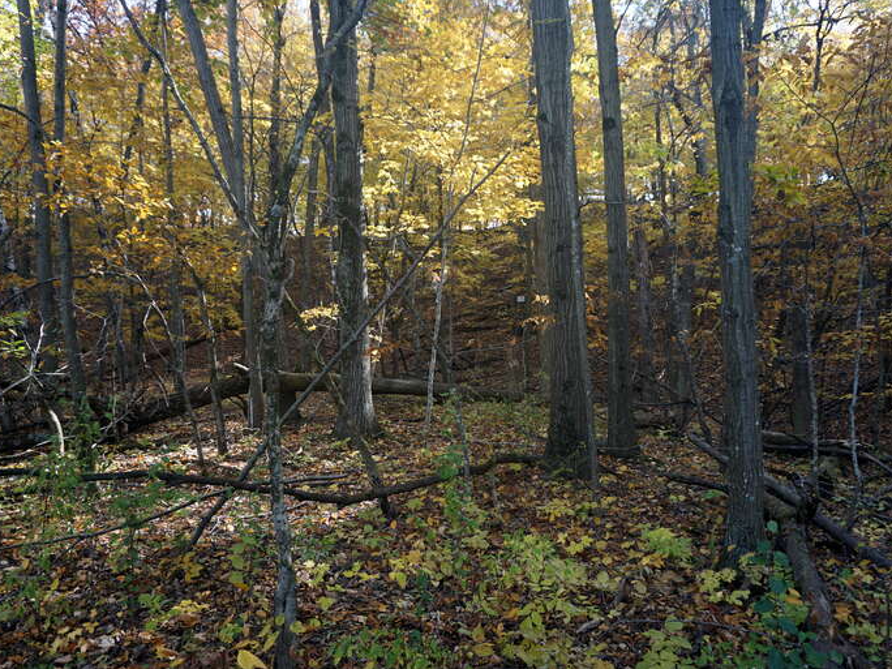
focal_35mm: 27
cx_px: 441
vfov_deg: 51.3
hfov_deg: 65.3
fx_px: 696
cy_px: 323
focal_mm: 16
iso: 250
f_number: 4
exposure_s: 1/160
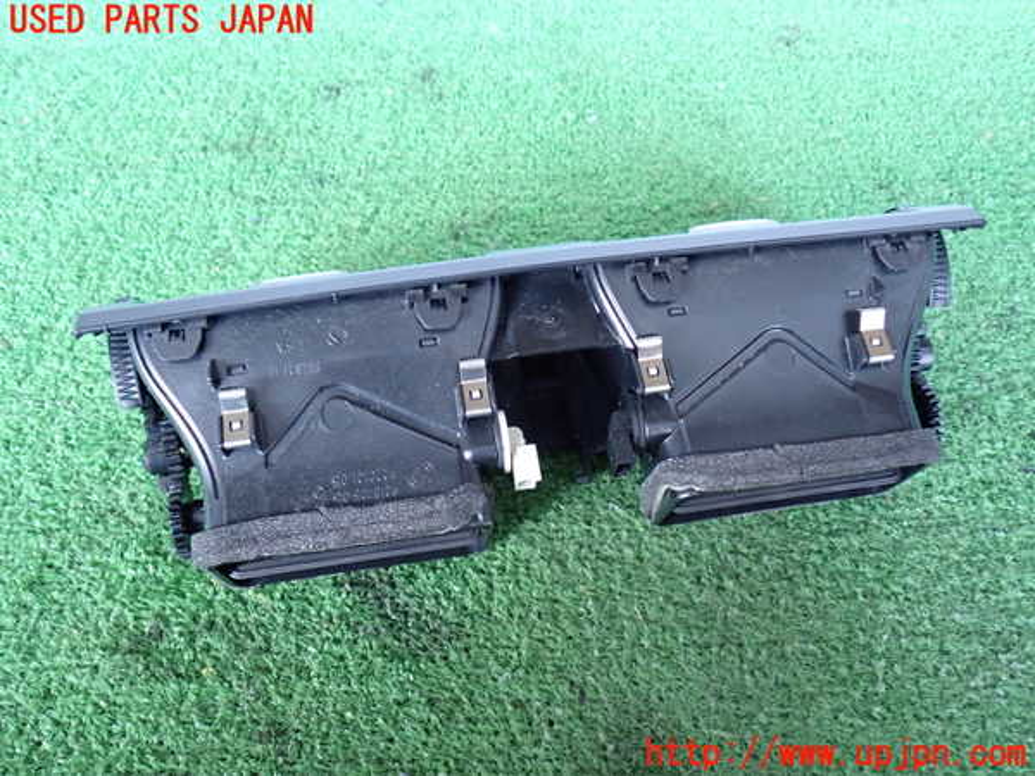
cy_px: 388
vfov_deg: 44.2
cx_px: 518
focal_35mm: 32
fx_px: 957
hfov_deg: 56.8
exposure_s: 1/30
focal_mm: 5.79
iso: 640
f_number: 2.4
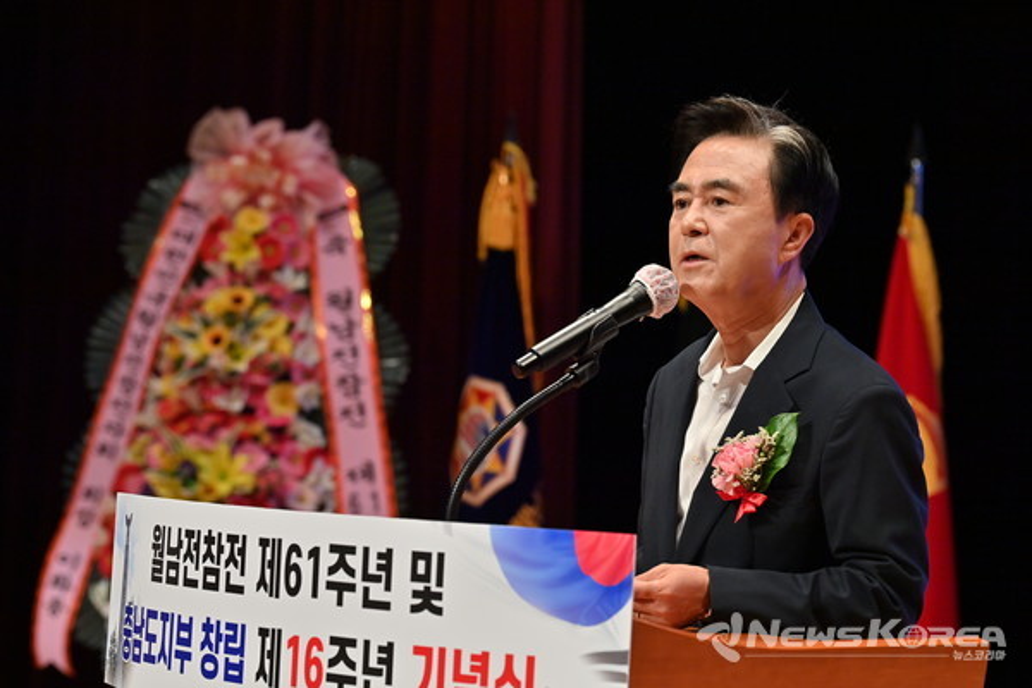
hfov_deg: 15.2
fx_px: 3870
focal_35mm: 135
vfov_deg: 10.2
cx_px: 516
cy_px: 344
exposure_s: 1/250
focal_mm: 135
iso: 1000
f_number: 6.3
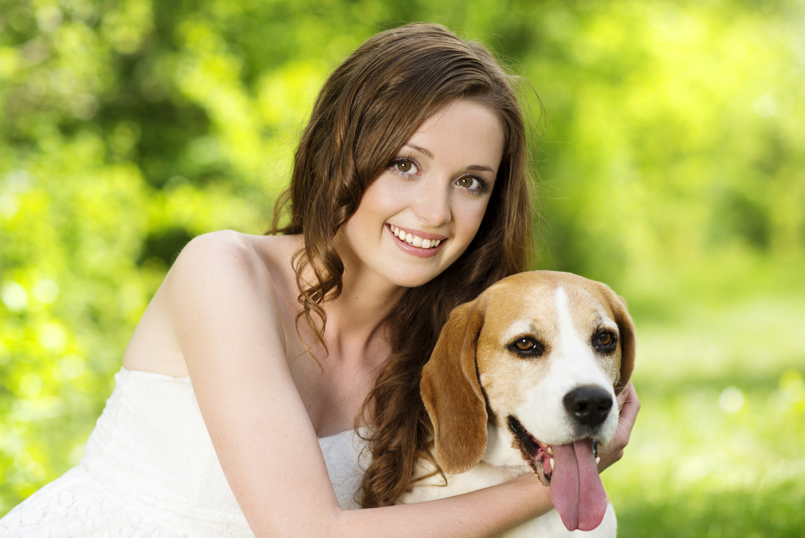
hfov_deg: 23.9
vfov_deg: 16.1
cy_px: 269
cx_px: 402
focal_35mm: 85
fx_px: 1901
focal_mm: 85
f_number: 2.8
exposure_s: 1/1000
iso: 100
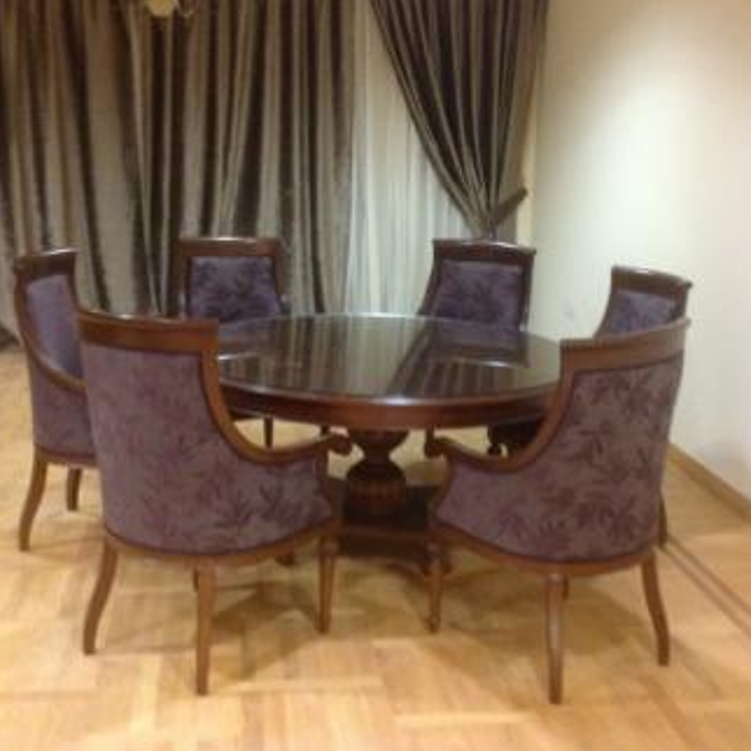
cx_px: 410
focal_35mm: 48
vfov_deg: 35.3
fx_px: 1178
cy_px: 320
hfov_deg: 35.3
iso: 400
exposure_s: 1/15
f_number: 2.4
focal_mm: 4.28
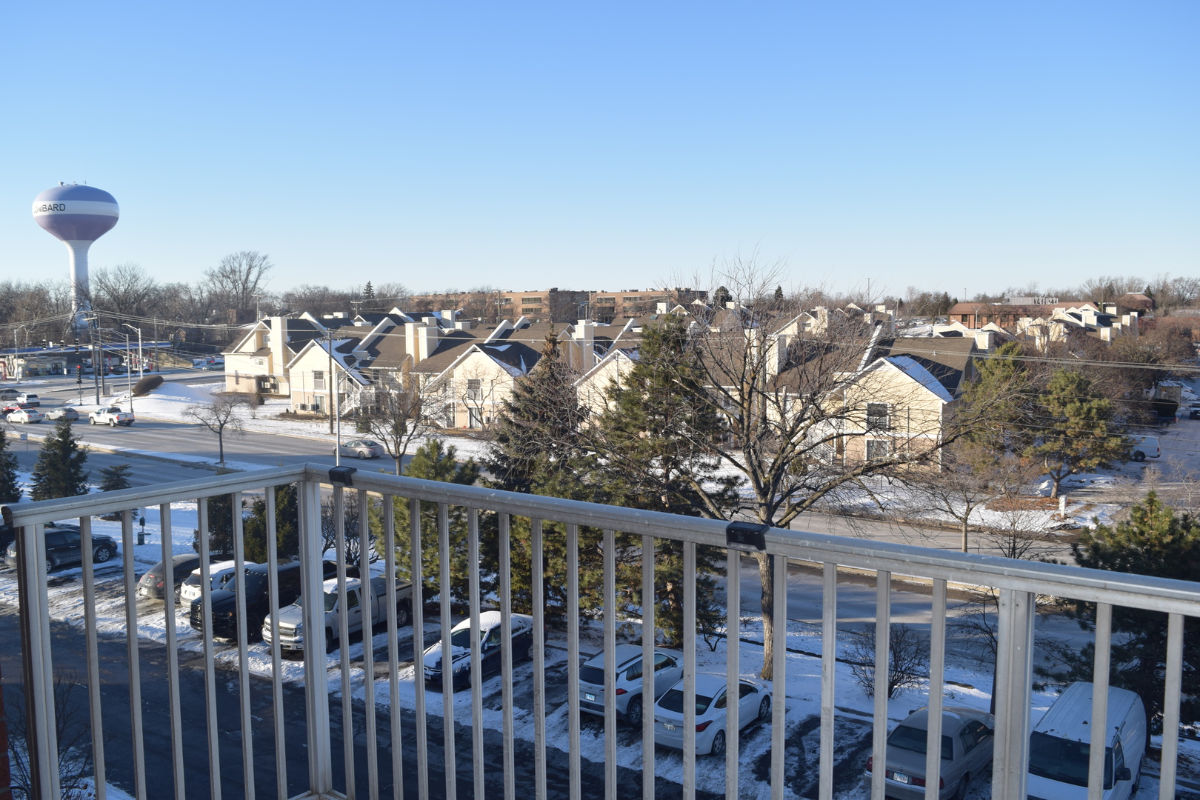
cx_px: 600
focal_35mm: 30
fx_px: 1000
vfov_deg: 43.6
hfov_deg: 61.9
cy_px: 400
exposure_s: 1/200
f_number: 7.1
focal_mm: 20
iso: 100
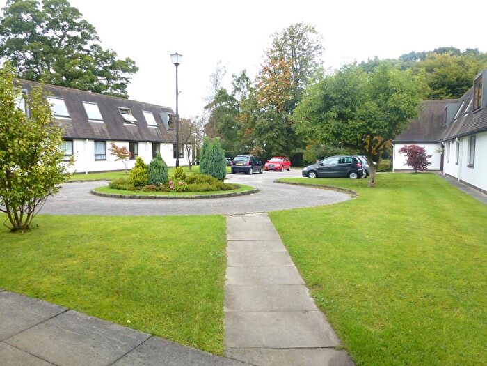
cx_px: 244
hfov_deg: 71.6
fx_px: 338
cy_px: 183
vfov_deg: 56.8
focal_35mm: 24
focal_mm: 4.3
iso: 100
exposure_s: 1/60
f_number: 3.3
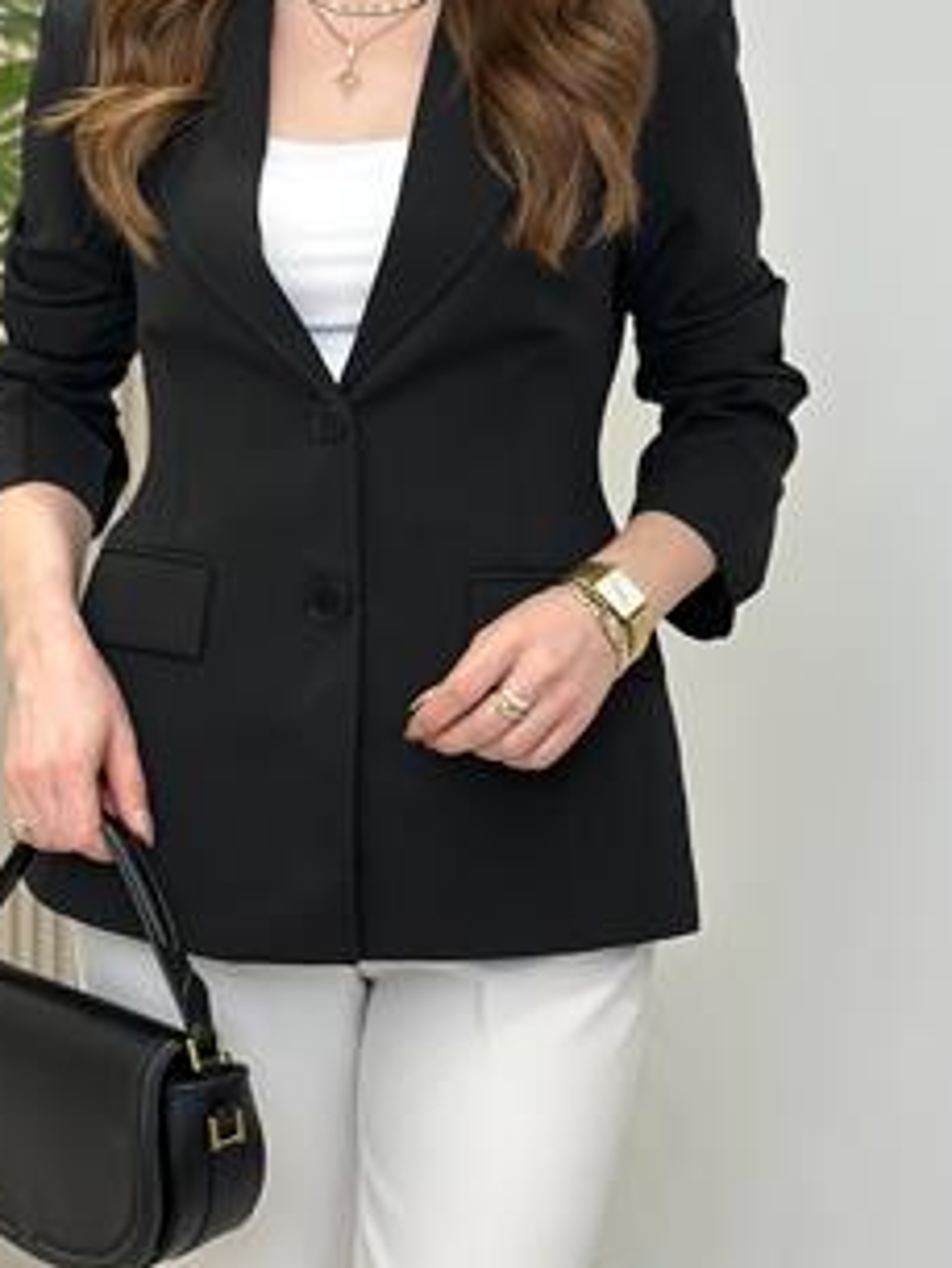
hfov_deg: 17.6
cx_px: 437
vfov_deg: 23.1
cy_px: 360
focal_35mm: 84
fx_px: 3078
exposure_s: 1/215
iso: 80
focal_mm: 6.86
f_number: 1.78
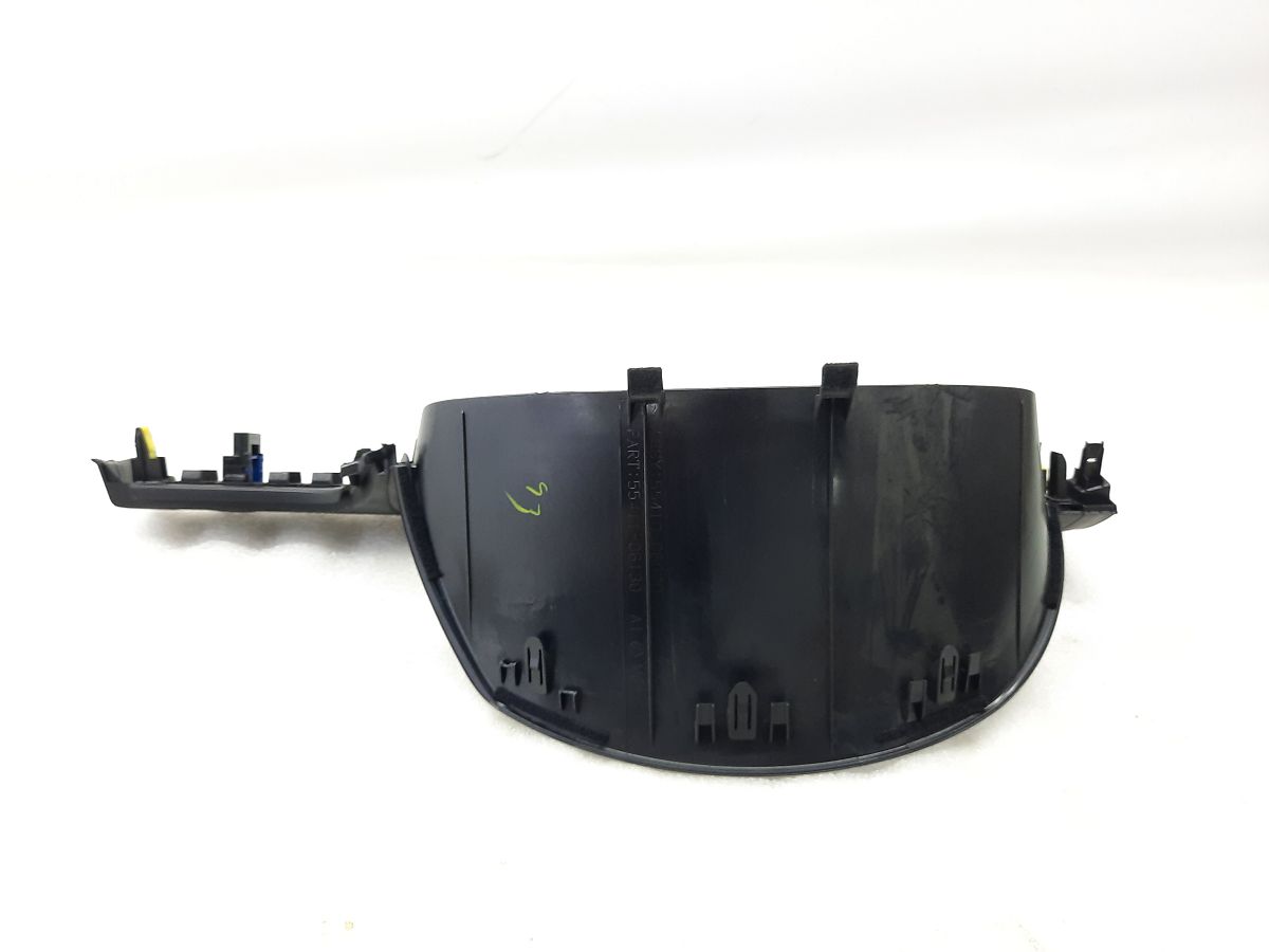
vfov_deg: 54.9
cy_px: 476
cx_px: 634
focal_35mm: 25
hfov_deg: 69.4
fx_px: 916
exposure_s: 1/50
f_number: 2
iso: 200
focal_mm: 4.6
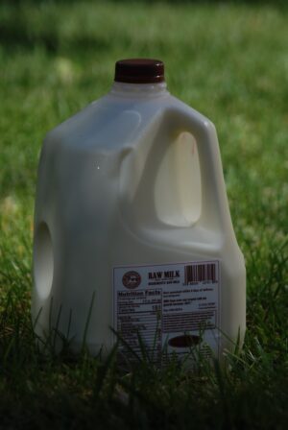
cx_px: 144
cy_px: 215
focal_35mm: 210
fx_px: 2512
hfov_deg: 6.6
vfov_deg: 9.8
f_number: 5.6
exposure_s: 1/500
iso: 100
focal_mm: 140
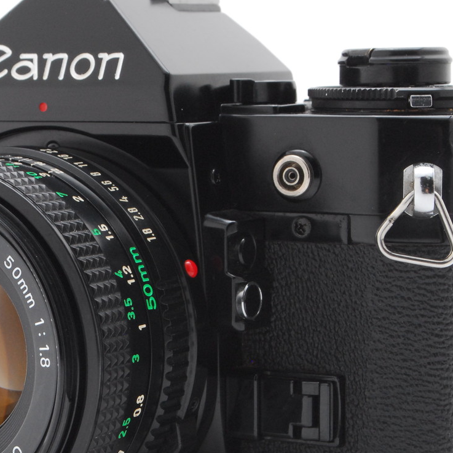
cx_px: 61
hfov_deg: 13.0
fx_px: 1969
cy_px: 258
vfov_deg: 13.1
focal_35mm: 133
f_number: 16
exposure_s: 1/100
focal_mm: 48
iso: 500
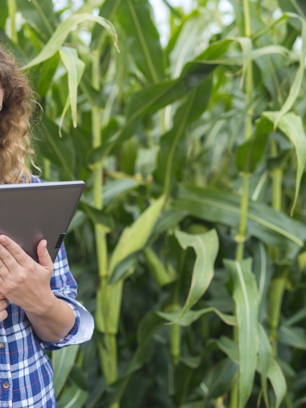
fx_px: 872
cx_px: 31
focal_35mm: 74
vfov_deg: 26.3
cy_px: 201
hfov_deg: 19.5
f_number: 2.5
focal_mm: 50
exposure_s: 1/640
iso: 250
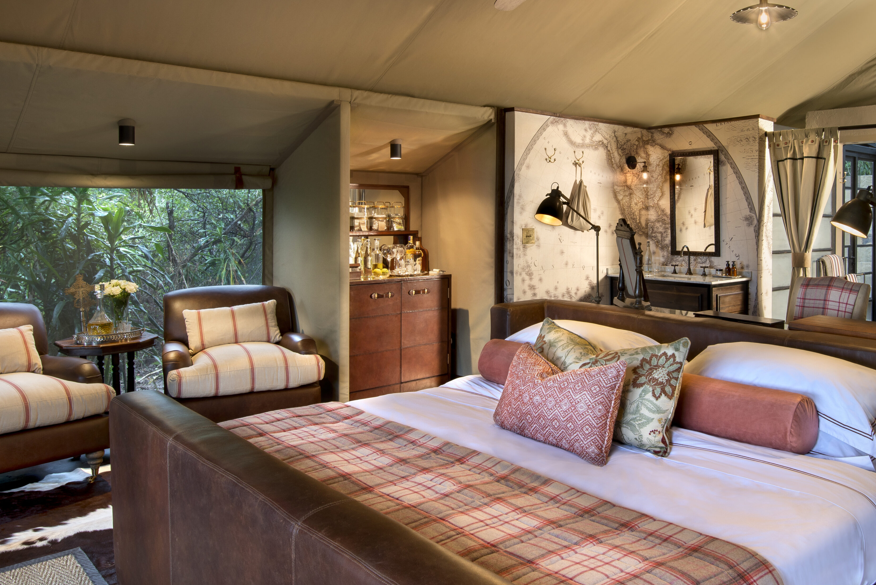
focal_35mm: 29
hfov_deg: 62.6
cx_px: 560
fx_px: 706
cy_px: 222
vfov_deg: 44.7
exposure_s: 1/1.43
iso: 200
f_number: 9.5
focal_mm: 16
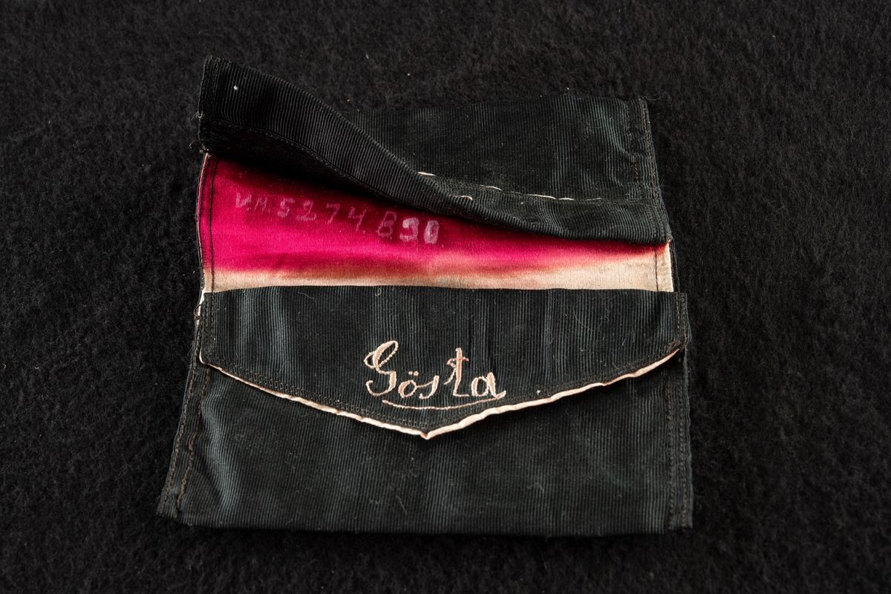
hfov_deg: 33.4
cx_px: 446
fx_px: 1485
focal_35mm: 60
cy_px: 297
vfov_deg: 22.6
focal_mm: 60
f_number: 13
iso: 200
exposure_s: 1/100
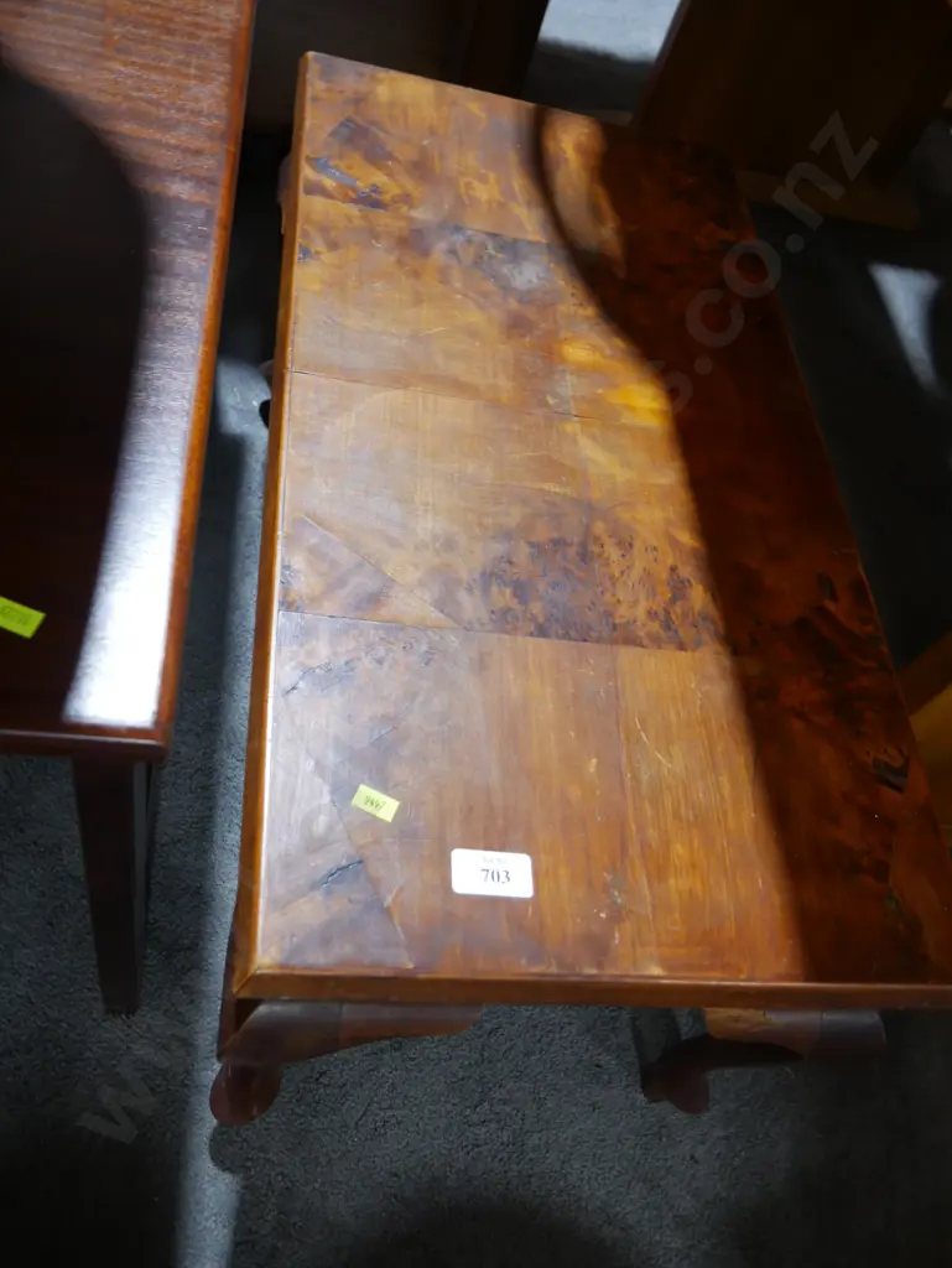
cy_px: 634
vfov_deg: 63.4
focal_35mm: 28
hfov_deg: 49.8
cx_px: 476
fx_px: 1026
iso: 800
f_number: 3.5
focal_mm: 14
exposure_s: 1/60
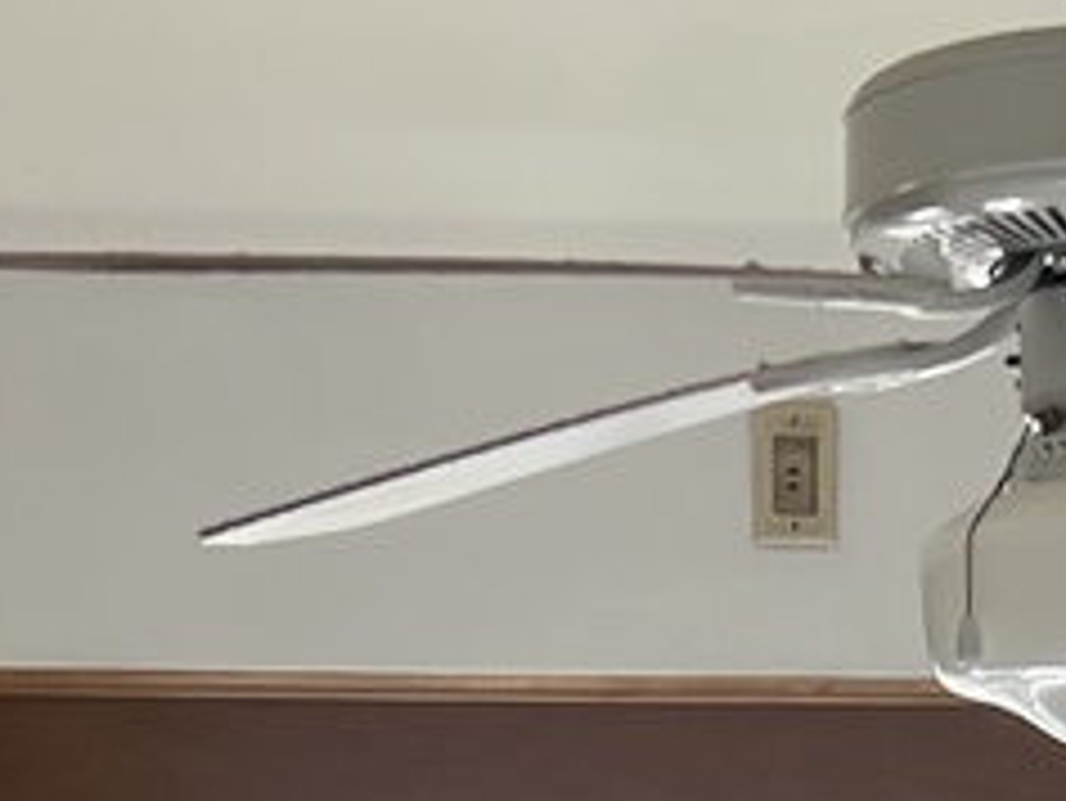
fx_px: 4868
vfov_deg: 8.4
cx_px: 877
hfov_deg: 12.4
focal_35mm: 158
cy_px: 2048
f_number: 1.5
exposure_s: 1/128
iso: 64
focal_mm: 5.7
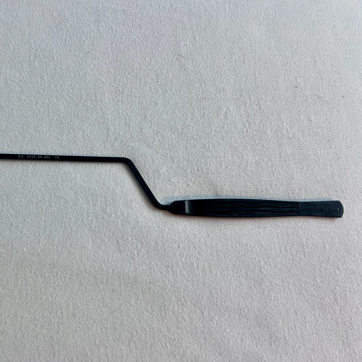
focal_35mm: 31
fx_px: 367
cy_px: 180
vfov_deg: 52.5
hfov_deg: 51.6
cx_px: 122
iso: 80
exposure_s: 1/60
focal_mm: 5.7
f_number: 1.5
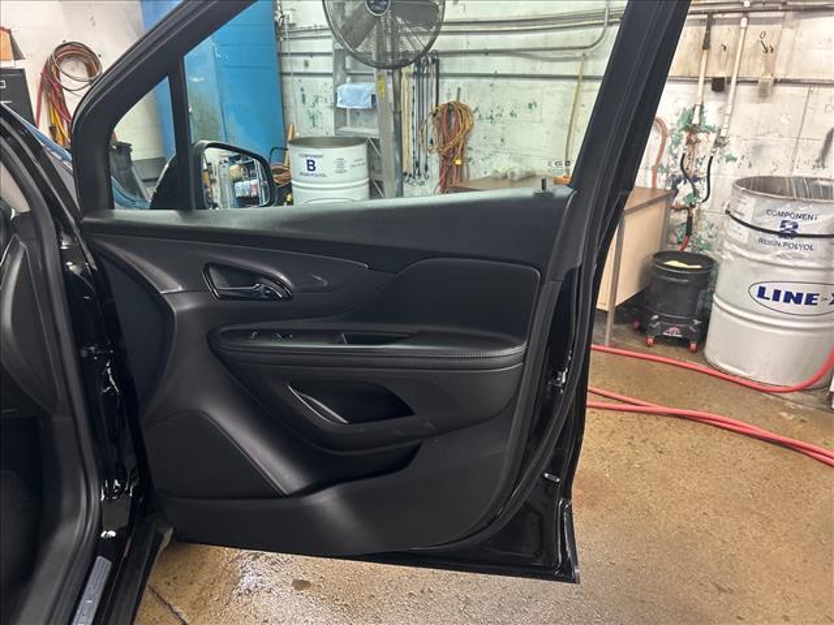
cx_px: 417
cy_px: 312
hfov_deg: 67.3
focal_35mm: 26
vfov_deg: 53.1
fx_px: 626
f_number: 1.5
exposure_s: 1/60
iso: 320
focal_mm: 5.7
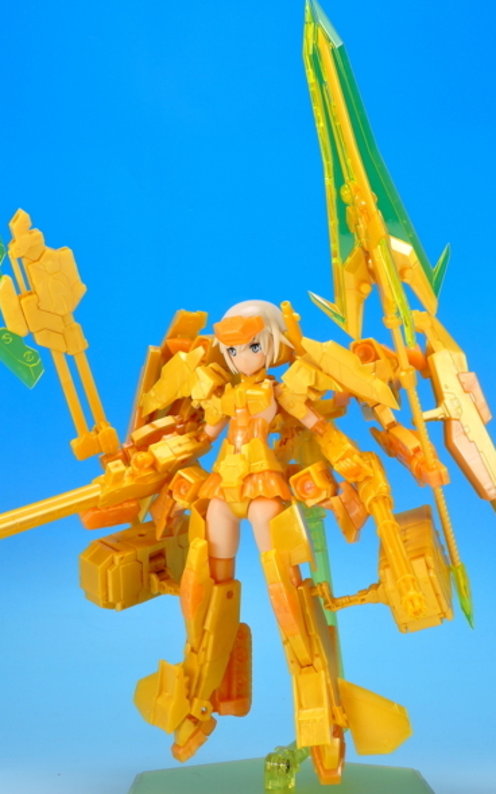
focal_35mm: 54
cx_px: 239
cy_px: 391
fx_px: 1168
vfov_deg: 37.5
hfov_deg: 24.0
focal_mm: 10.7
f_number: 7.1
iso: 80
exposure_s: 1
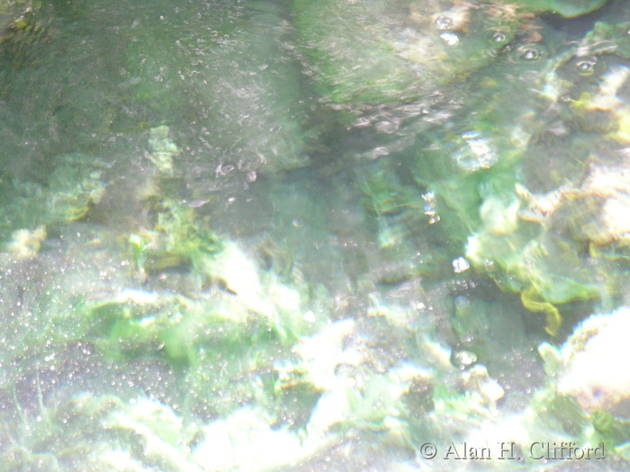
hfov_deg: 7.4
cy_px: 236
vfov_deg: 5.6
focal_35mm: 267
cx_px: 315
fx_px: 4859
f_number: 4.6
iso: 200
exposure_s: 1/27
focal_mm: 68
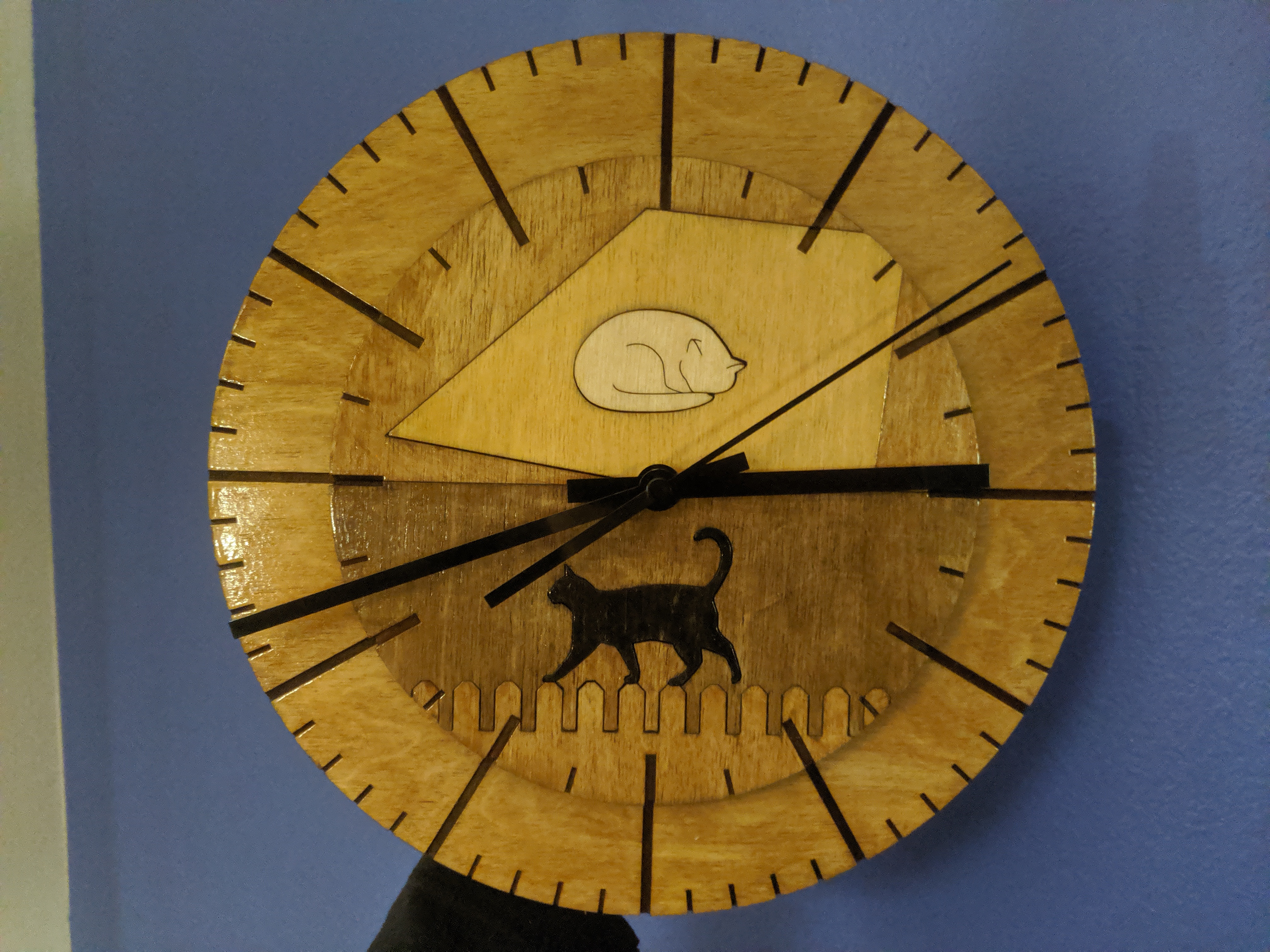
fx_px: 991
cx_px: 635
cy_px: 476
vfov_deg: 51.4
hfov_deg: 65.3
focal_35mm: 27
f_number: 1.8
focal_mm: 4.44
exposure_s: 1/15
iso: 1258
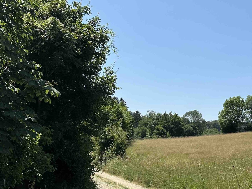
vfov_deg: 26.4
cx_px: 197
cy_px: 179
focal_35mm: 53
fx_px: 386
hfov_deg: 35.2
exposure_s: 1/4762
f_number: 1.78
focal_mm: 6.86
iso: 80
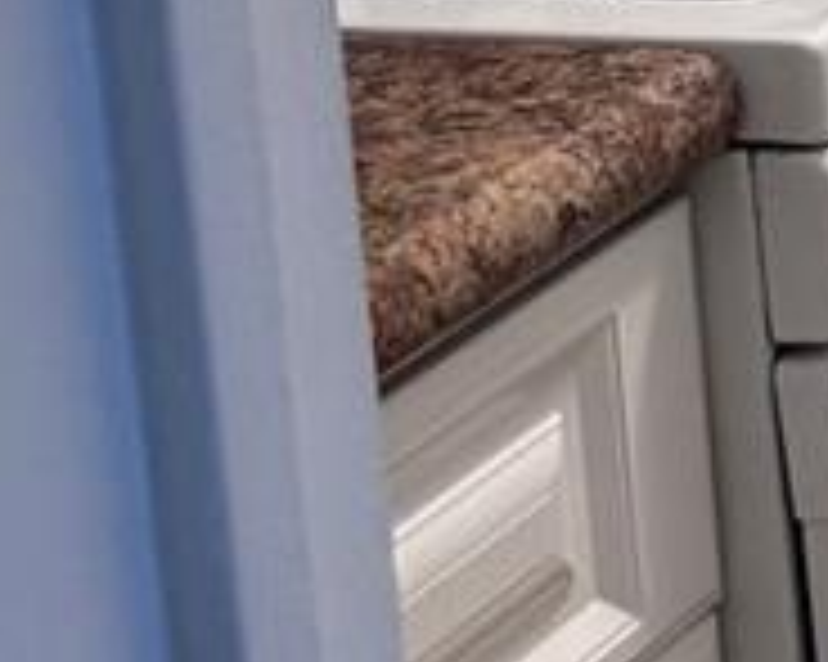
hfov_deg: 8.3
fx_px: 4801
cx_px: 2511
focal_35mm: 196
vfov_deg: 7.6
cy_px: -527
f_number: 1.78
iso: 160
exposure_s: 1/120
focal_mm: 6.76
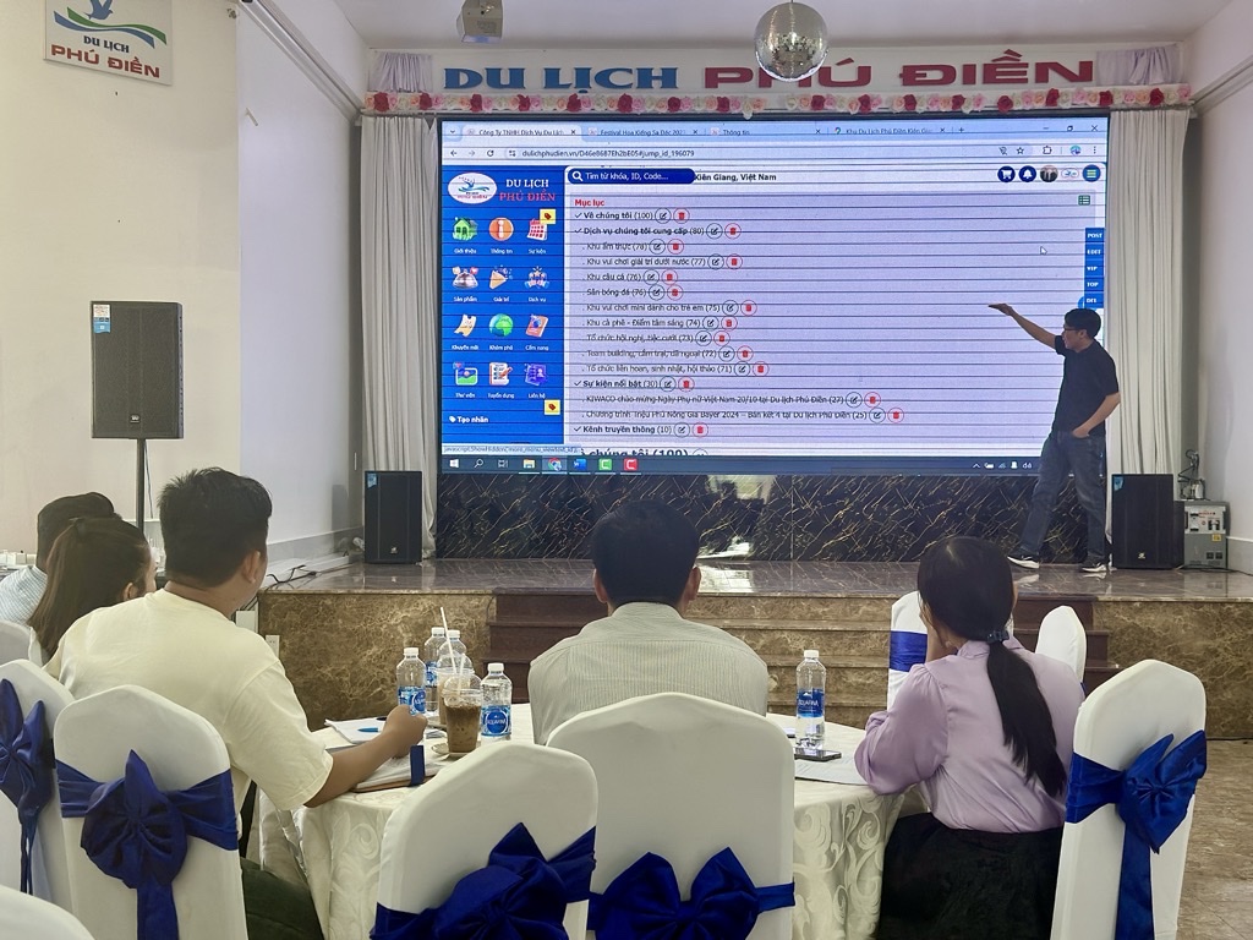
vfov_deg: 30.3
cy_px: 470
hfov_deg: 39.7
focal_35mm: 48
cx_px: 626
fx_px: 1737
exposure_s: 1/126
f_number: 1.78
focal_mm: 6.86
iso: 80
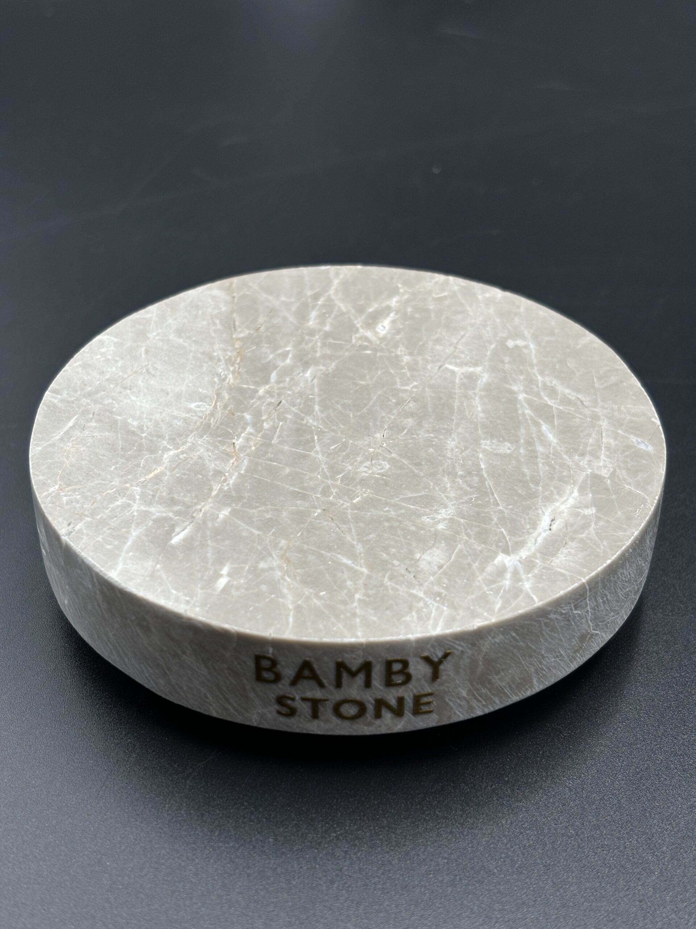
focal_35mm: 52
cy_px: 464
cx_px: 348
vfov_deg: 36.8
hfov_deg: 28.0
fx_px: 1394
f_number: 1.6
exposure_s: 1/115
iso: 25
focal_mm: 5.96
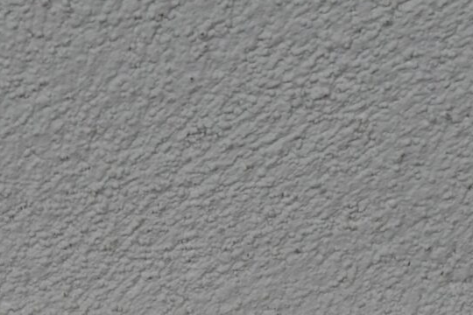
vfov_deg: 5.5
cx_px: 47
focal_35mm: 242
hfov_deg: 8.5
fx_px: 3179
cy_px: 642
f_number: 5.6
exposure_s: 1/160
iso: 200
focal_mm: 34
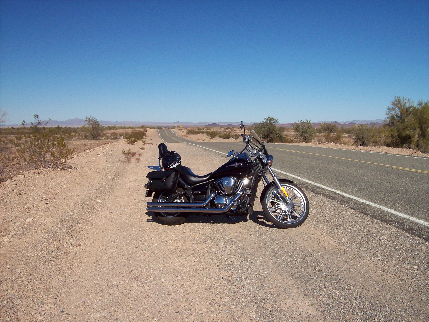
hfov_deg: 51.4
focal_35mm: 36
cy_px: 161
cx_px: 214
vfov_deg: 39.6
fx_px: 446
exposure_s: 1/1401
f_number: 4.8
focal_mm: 6
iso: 80
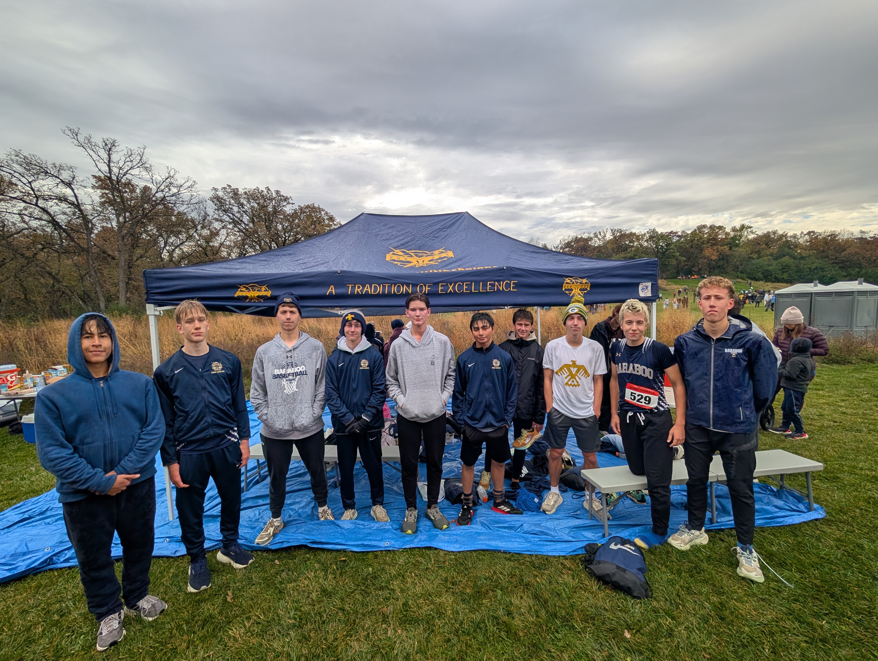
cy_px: 330
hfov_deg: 110.5
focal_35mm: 12
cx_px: 439
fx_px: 305
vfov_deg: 94.6
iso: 52
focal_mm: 2.02
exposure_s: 1/1887
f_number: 1.7
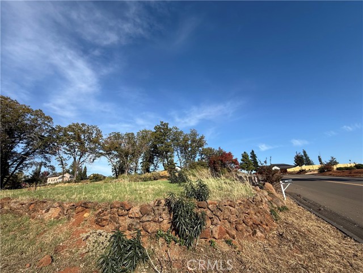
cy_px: 136
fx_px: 147
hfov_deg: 102.1
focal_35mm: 14
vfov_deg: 85.7
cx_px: 182
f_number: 2.2
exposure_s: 1/1795
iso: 50
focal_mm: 2.22
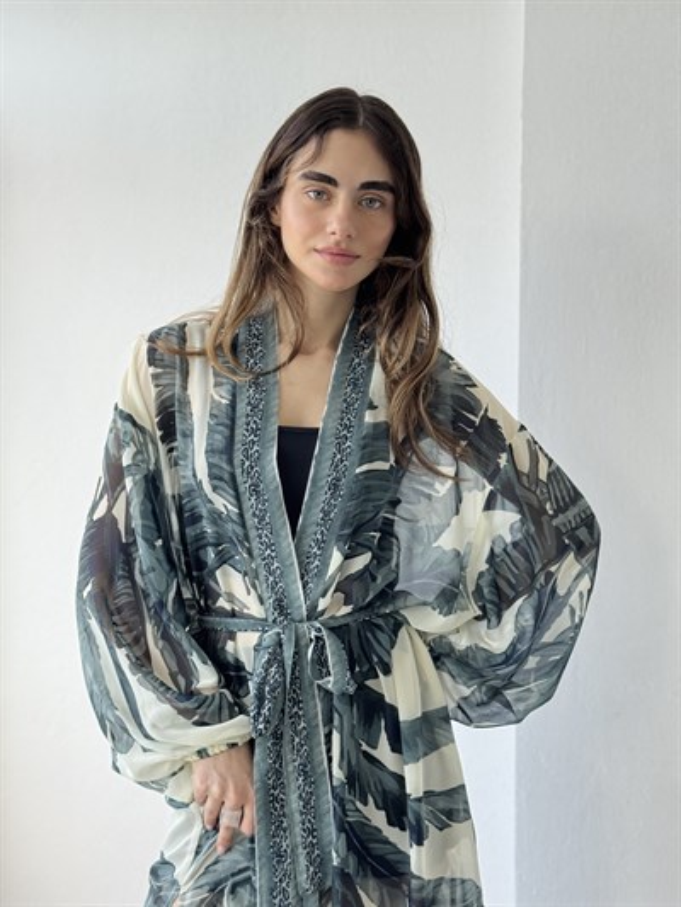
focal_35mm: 48
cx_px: 340
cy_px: 454
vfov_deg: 39.6
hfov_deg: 30.3
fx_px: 1259
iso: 64
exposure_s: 1/230
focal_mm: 6.76
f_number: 1.78
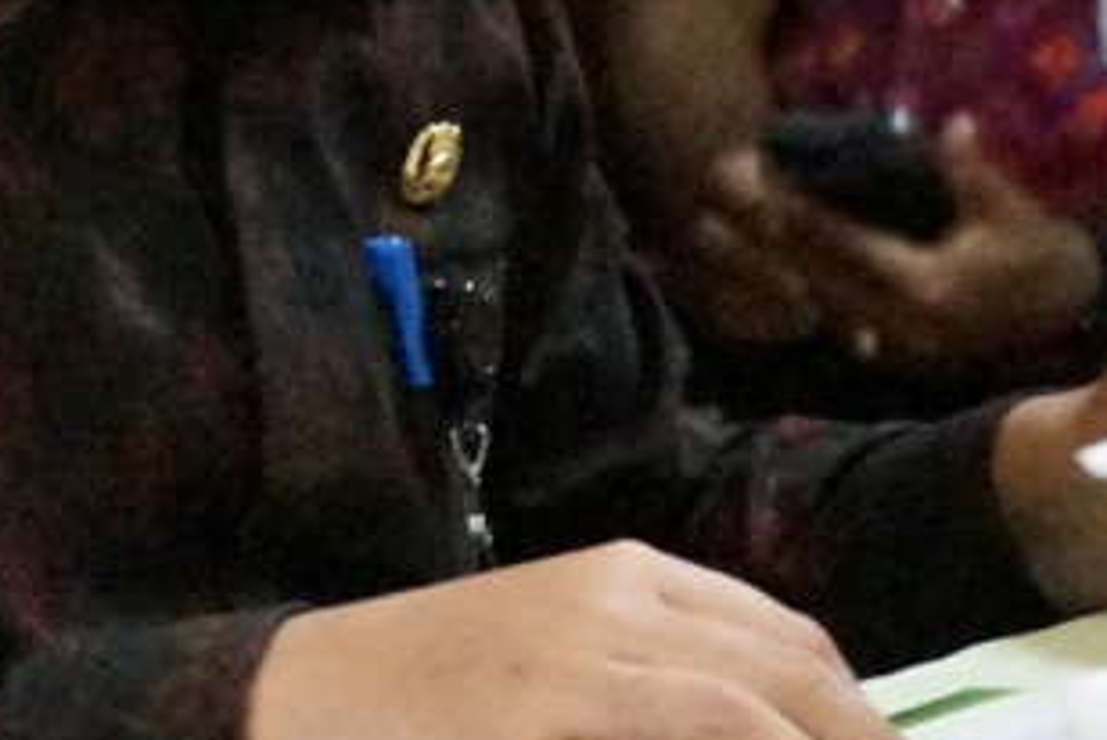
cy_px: 233
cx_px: -888
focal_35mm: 367
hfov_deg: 5.5
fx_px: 11296
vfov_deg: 3.8
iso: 16000
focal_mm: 70
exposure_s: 1/160
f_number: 5.6
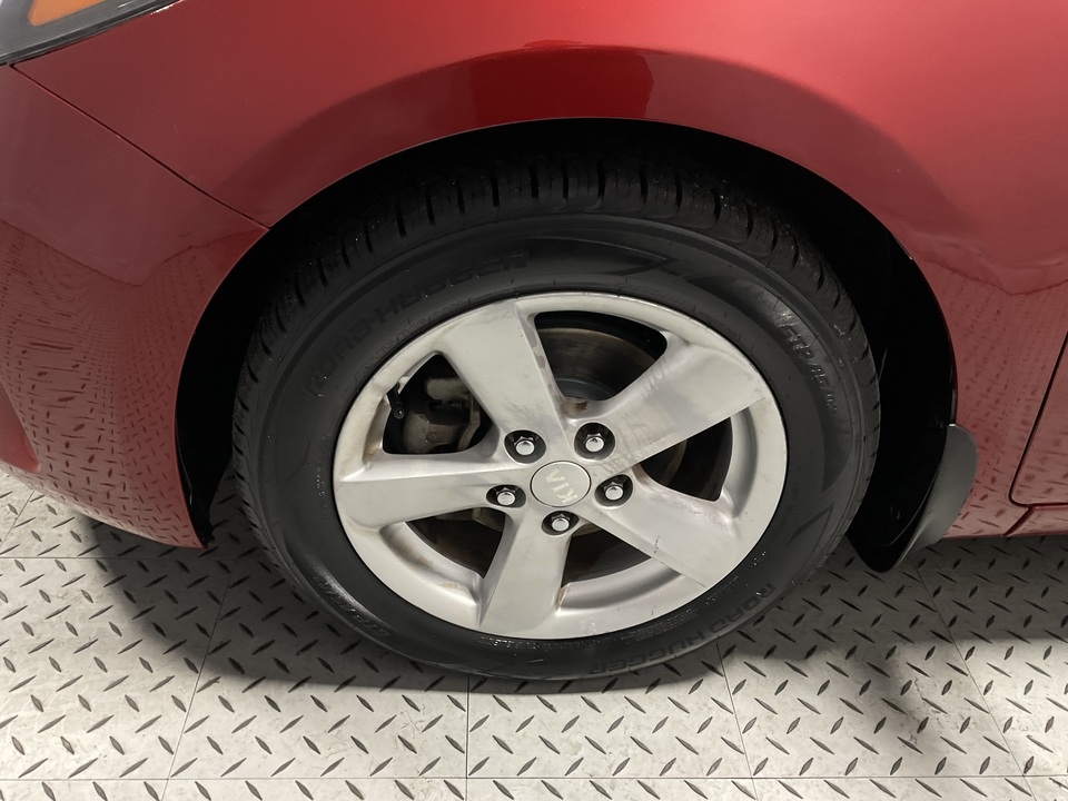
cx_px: 534
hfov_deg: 61.7
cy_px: 400
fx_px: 895
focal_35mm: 29
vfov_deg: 48.2
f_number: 1.8
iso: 125
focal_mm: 3
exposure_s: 1/60
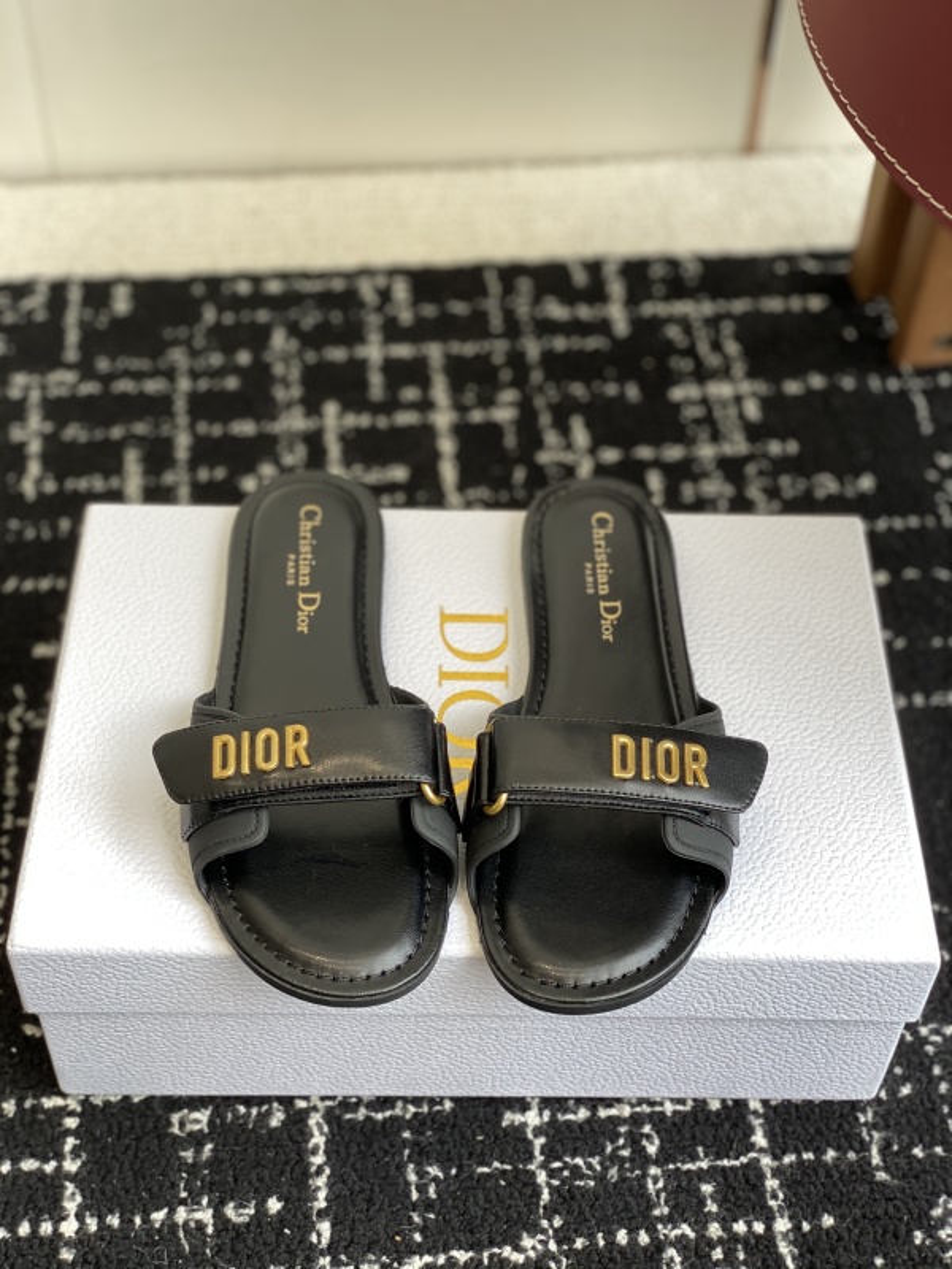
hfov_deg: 28.0
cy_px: 634
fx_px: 1907
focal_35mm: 52
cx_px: 476
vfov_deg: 36.8
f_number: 2
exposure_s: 1/122
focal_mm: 6
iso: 32
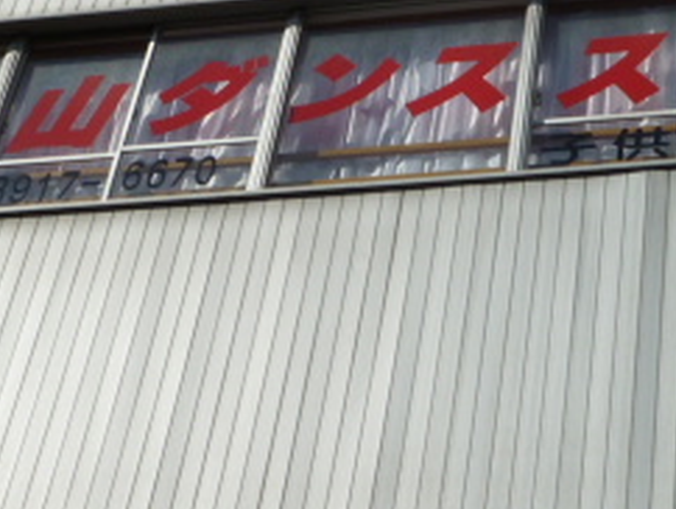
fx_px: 2170
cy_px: 64
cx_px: 480
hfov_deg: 17.6
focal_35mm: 111
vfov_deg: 13.3
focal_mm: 6.9
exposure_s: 1/500
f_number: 5.6
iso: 80
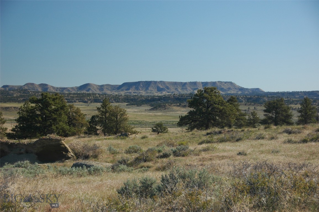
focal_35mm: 93
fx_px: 823
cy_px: 106
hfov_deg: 21.9
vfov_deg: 14.7
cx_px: 160
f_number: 5.6
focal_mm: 62
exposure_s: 1/250
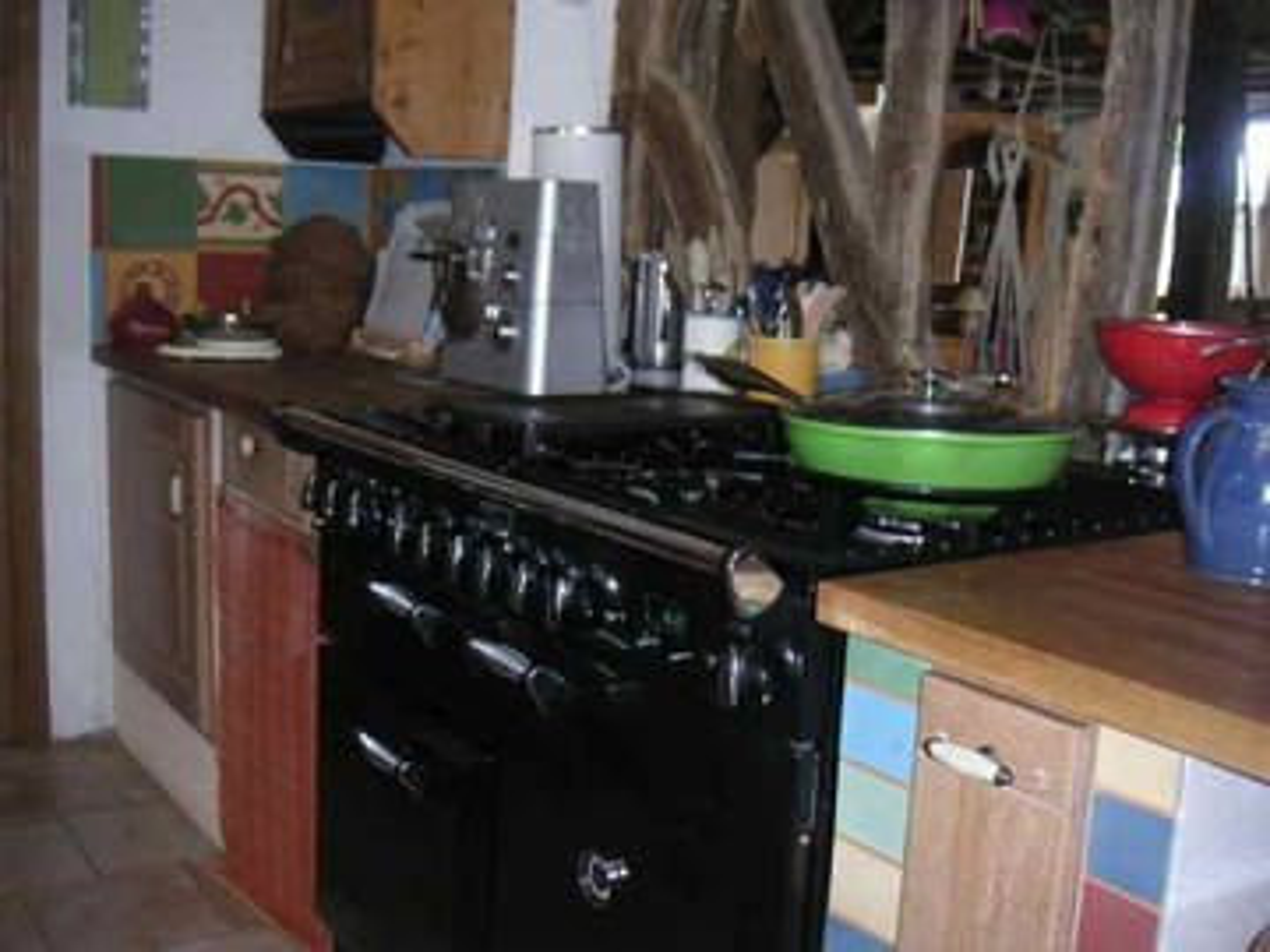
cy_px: 476
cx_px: 635
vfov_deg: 37.7
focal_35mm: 38
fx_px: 1394
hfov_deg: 49.0
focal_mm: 6
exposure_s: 1/45
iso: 160
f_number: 2.8
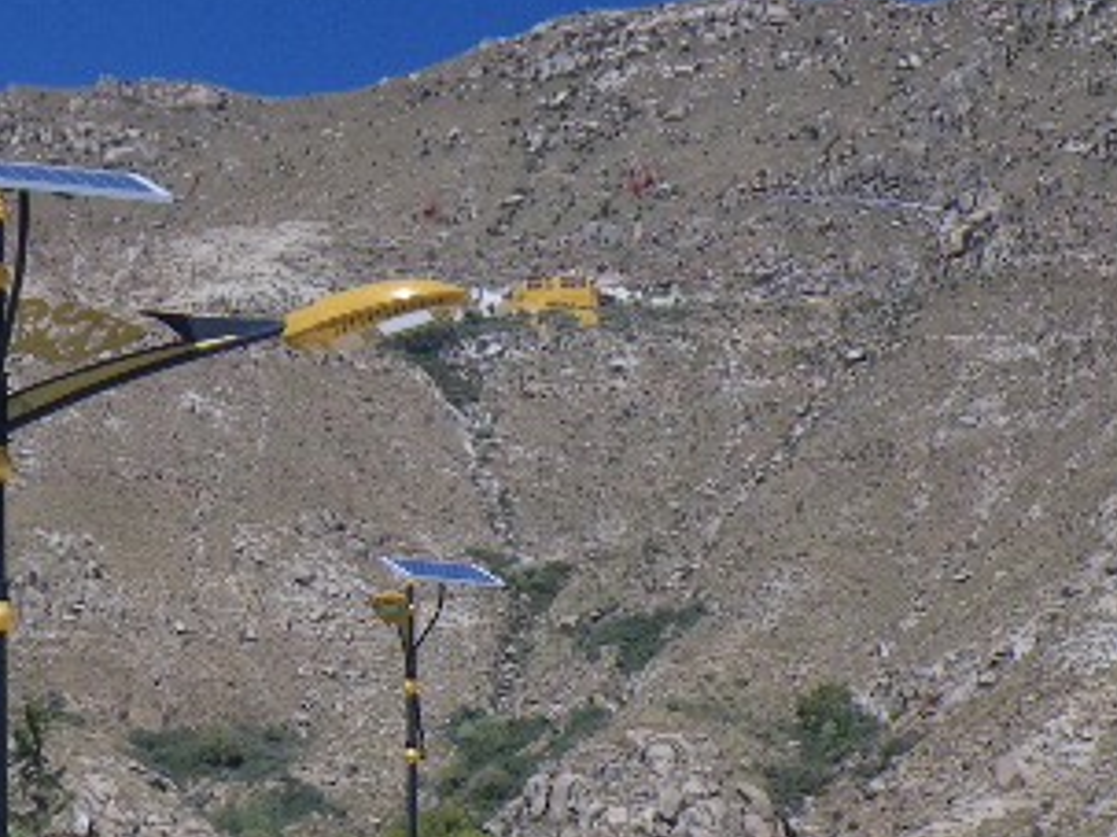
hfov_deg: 17.6
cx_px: 229
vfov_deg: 13.2
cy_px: 815
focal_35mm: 111
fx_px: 3580
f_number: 5
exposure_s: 1/400
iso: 50
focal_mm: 7.5
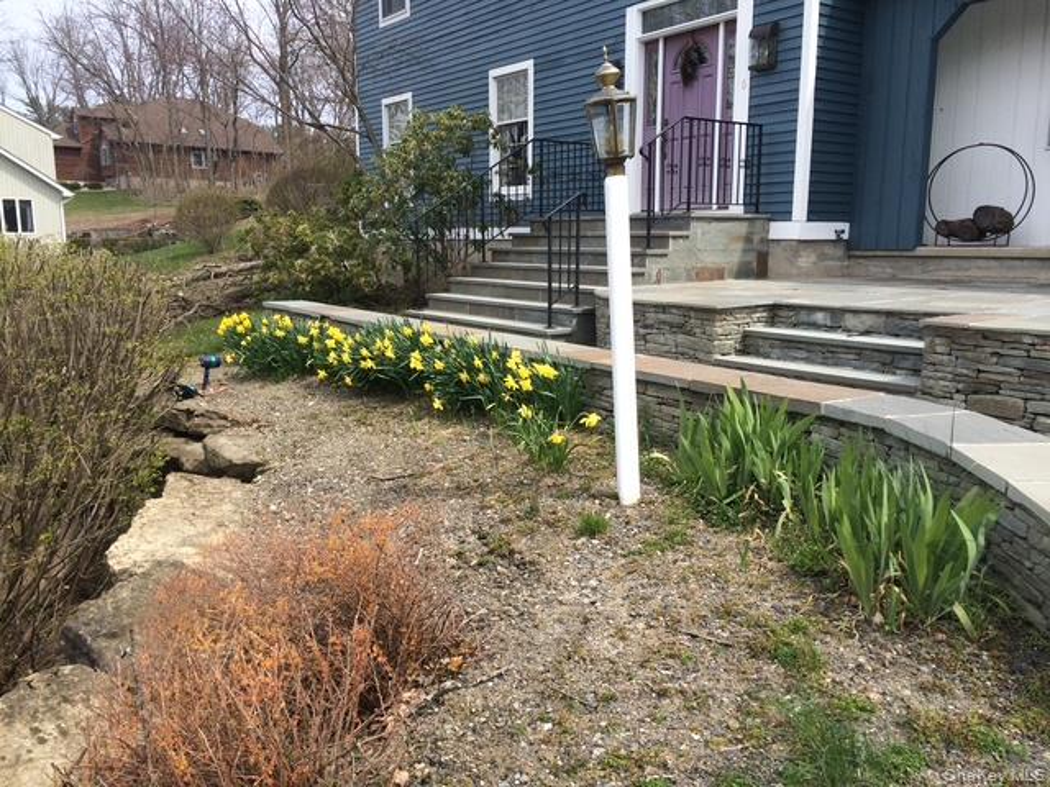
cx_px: 525
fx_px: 880
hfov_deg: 61.7
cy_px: 394
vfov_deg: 48.2
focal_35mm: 29
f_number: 2.2
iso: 32
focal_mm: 4.15
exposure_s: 1/1325
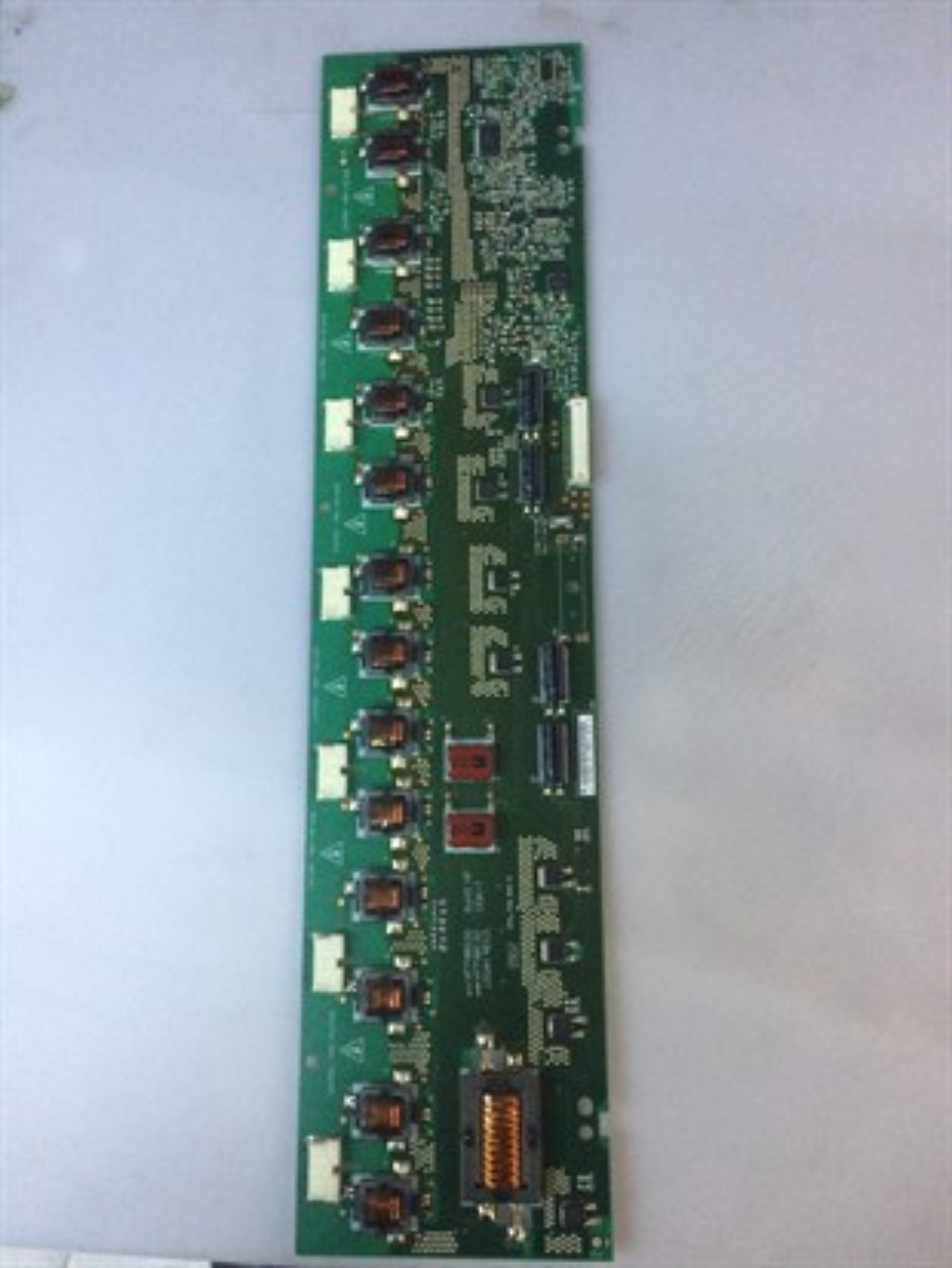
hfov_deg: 48.3
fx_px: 1063
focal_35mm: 29
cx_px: 476
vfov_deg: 61.6
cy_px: 634
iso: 250
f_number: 2.2
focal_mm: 4.15
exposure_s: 1/20
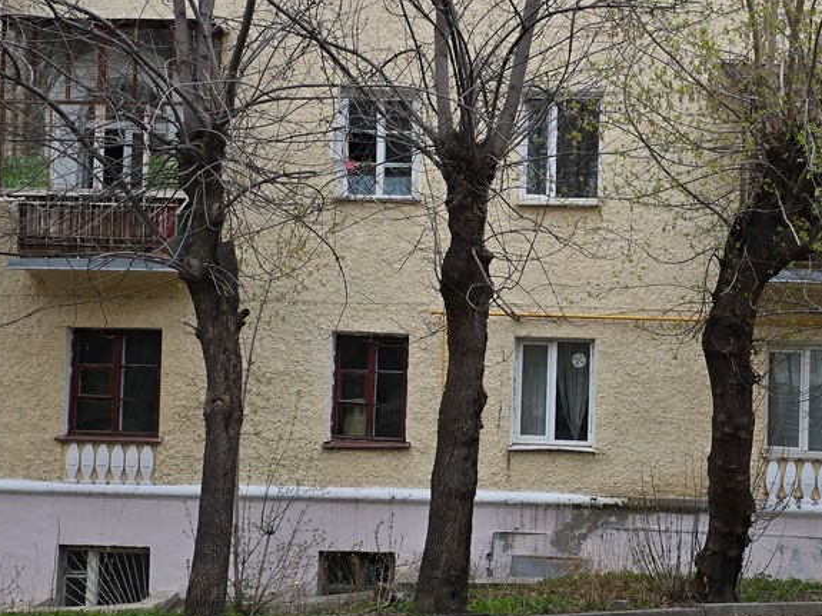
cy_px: 323
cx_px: 506
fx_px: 1330
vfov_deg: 26.1
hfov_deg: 34.2
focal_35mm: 56
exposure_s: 1/180
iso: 40
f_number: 1.7
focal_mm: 6.3
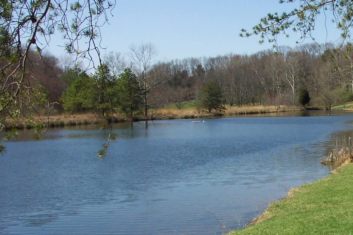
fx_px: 647
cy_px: 135
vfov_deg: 20.6
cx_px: 299
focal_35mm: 66
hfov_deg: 29.6
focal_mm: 8
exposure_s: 1/700
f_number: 4.8
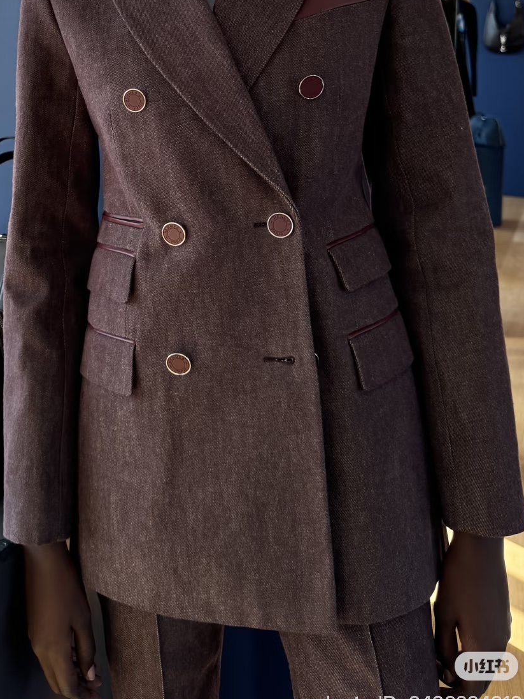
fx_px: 848
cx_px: 90
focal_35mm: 42
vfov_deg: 42.5
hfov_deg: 33.2
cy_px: 126
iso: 100
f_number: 1.78
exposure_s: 1/180
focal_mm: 6.76
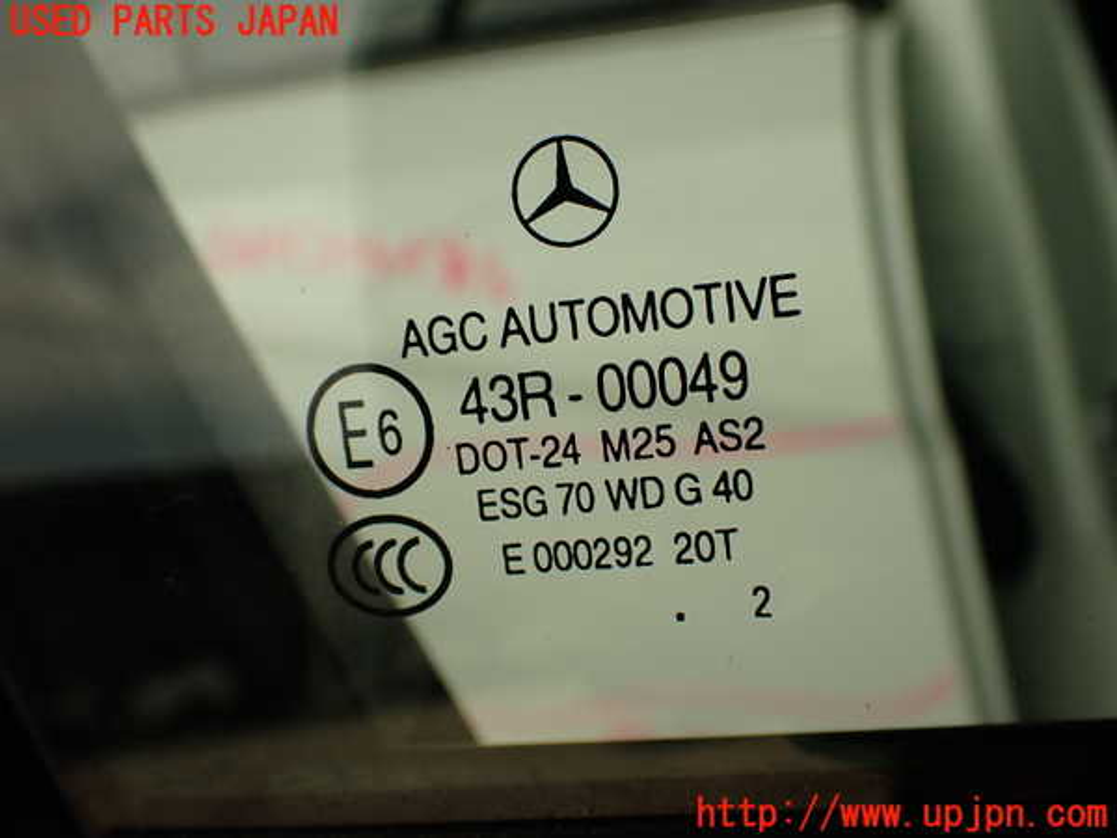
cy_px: 419
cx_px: 558
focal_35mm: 36
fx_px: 1162
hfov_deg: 51.4
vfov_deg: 39.7
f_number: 3.5
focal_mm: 6.37
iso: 100
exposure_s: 1/1000
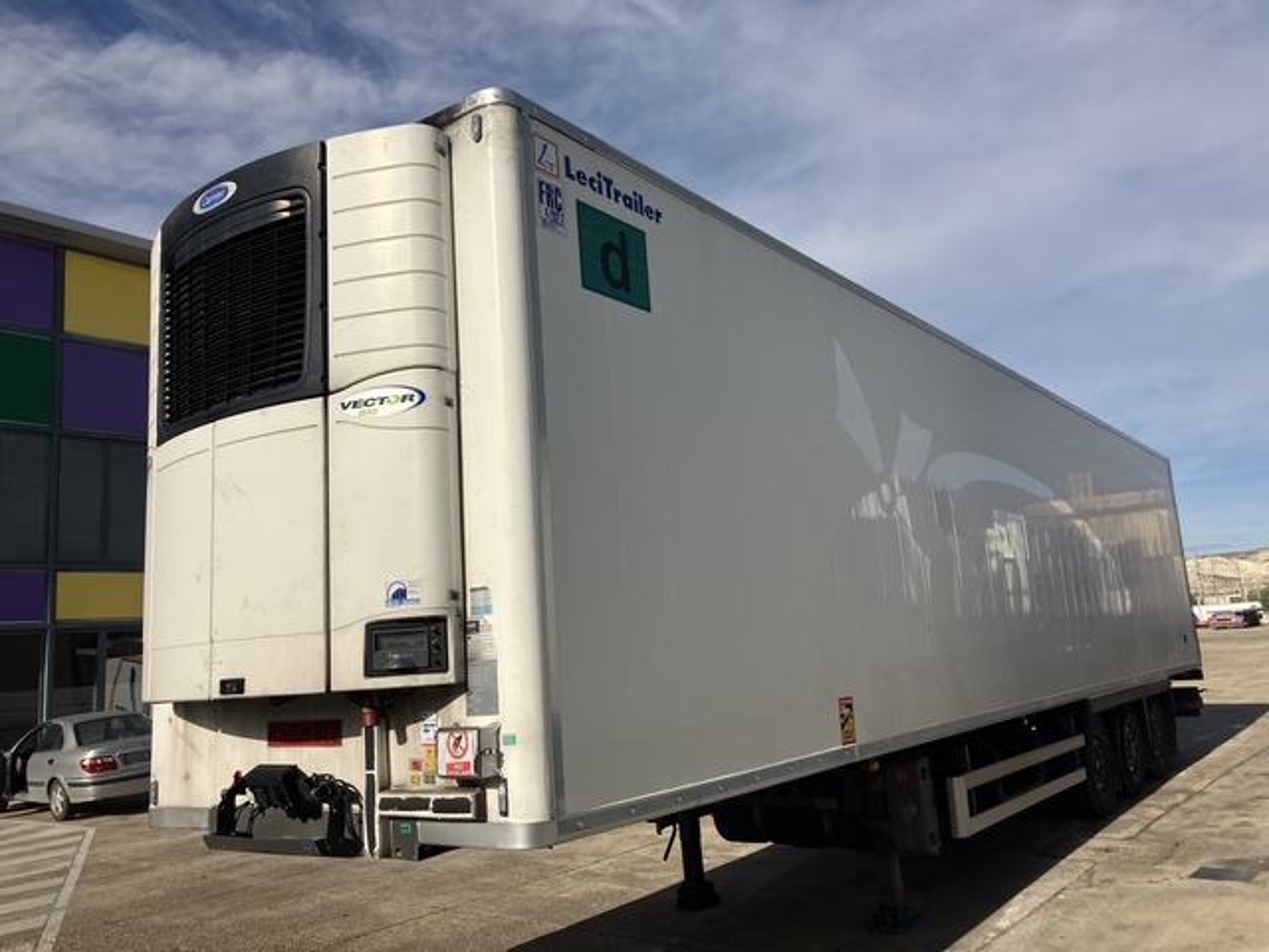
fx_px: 1026
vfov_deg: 49.7
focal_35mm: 28
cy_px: 476
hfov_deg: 63.4
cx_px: 634
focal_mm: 3.99
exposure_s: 1/4878
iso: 32
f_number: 1.8
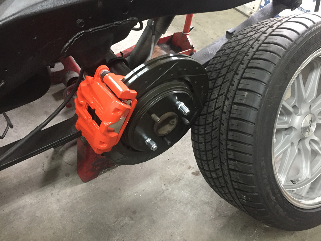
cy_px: 123
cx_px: 165
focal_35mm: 30
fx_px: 278
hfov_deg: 60.0
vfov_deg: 46.8
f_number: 2.2
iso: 250
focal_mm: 4.15
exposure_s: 1/15
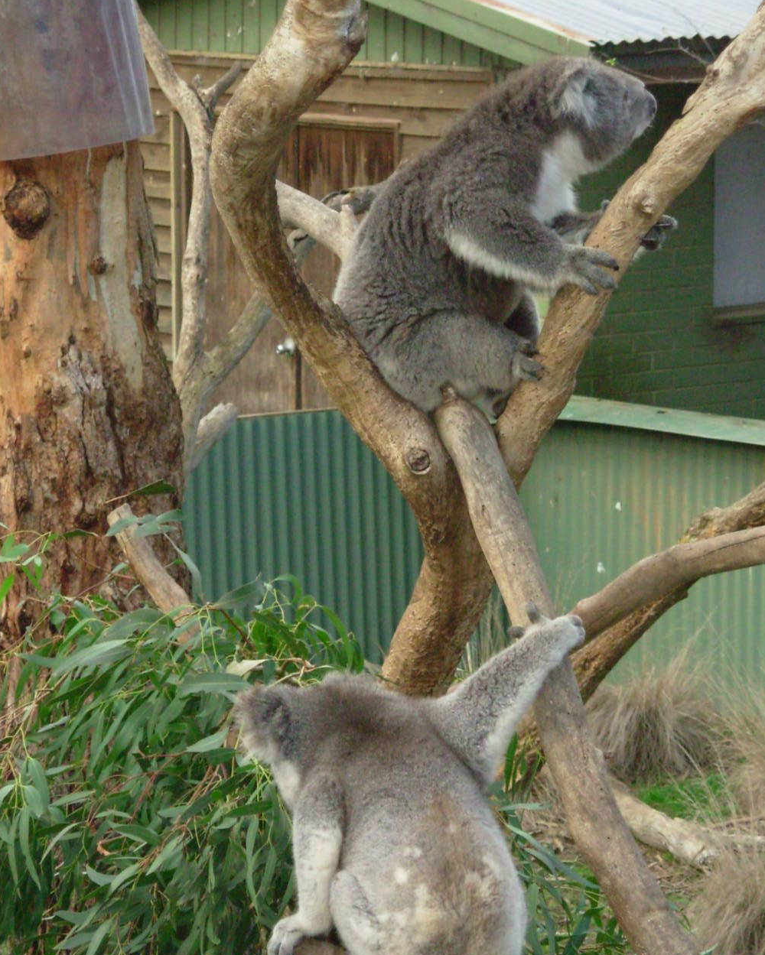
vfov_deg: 13.8
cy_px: 525
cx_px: 396
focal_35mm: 140
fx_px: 3960
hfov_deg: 11.0
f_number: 4.2
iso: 200
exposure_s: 1/296
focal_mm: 18.6
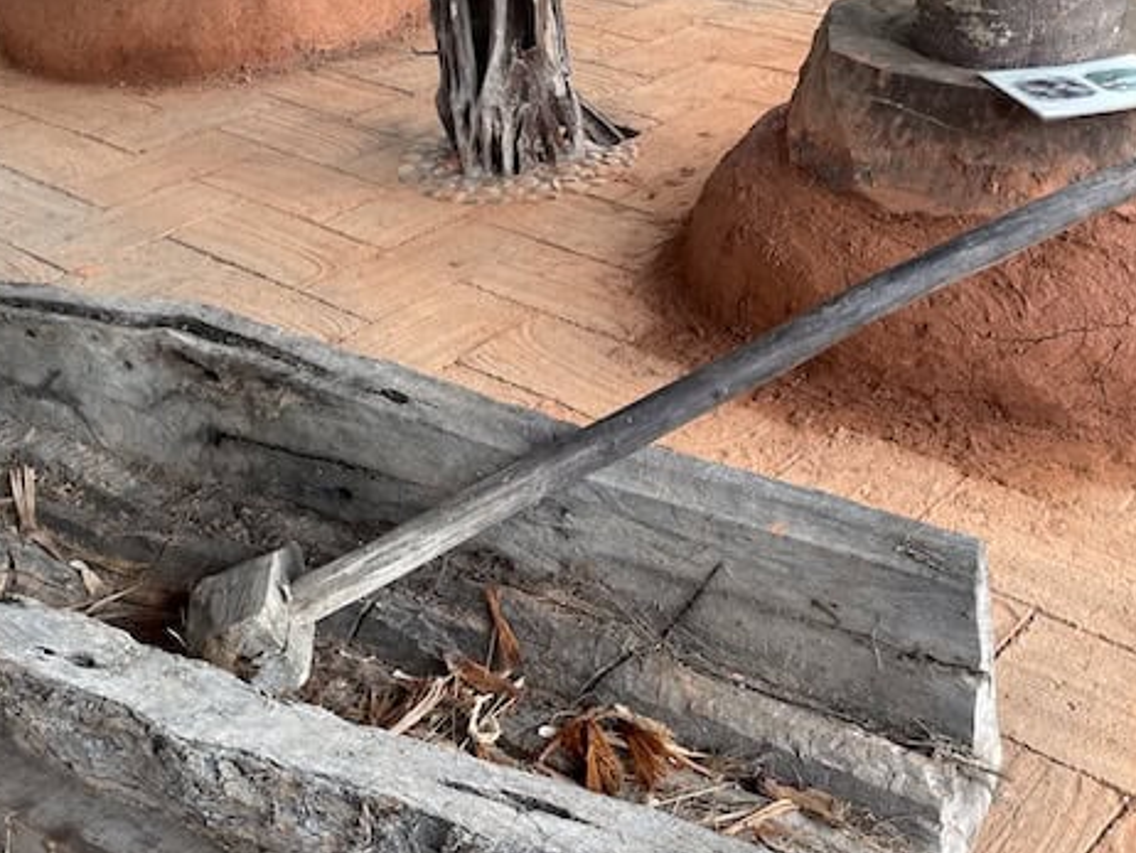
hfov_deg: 42.0
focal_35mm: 45
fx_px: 1478
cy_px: 433
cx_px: 634
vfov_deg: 32.2
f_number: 1.6
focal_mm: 4.2
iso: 32
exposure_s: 1/180
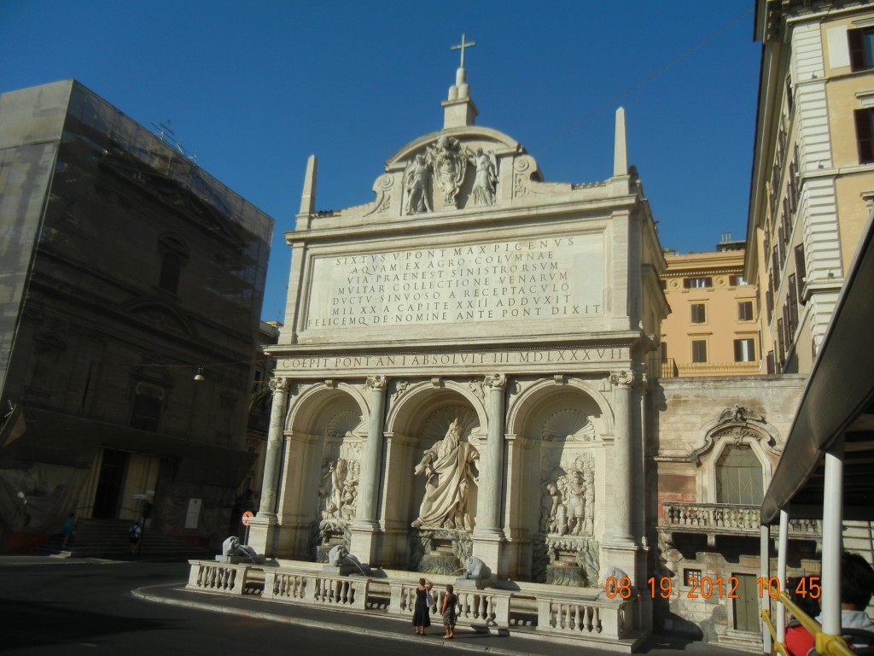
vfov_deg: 46.8
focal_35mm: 30
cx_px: 437
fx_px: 757
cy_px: 328
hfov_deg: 60.0
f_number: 7
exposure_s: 1/700
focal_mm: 5.4
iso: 160
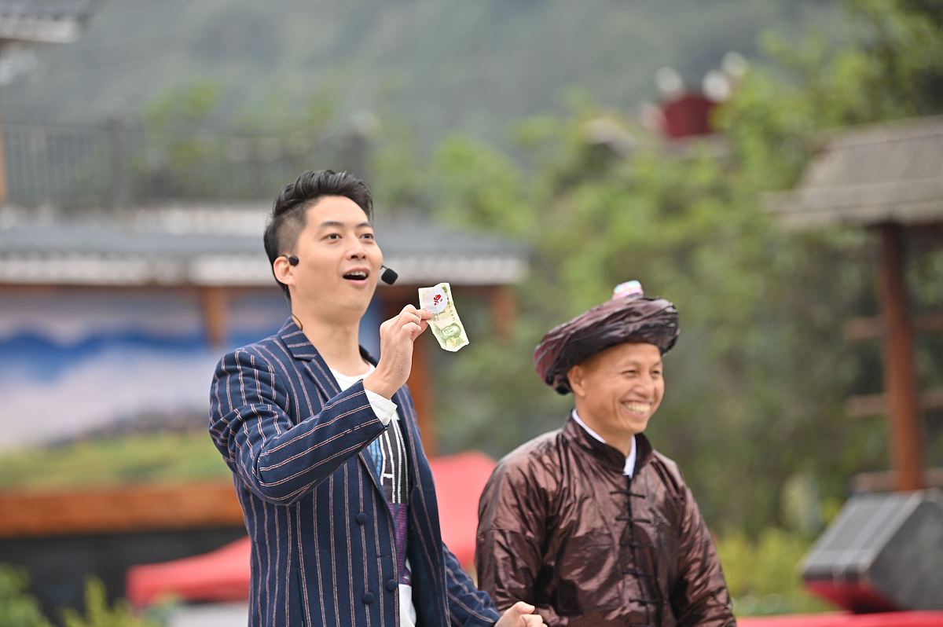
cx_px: 472
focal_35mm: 150
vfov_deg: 9.1
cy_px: 314
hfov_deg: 13.7
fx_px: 3926
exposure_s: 1/320
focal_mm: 150
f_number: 2.8
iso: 100
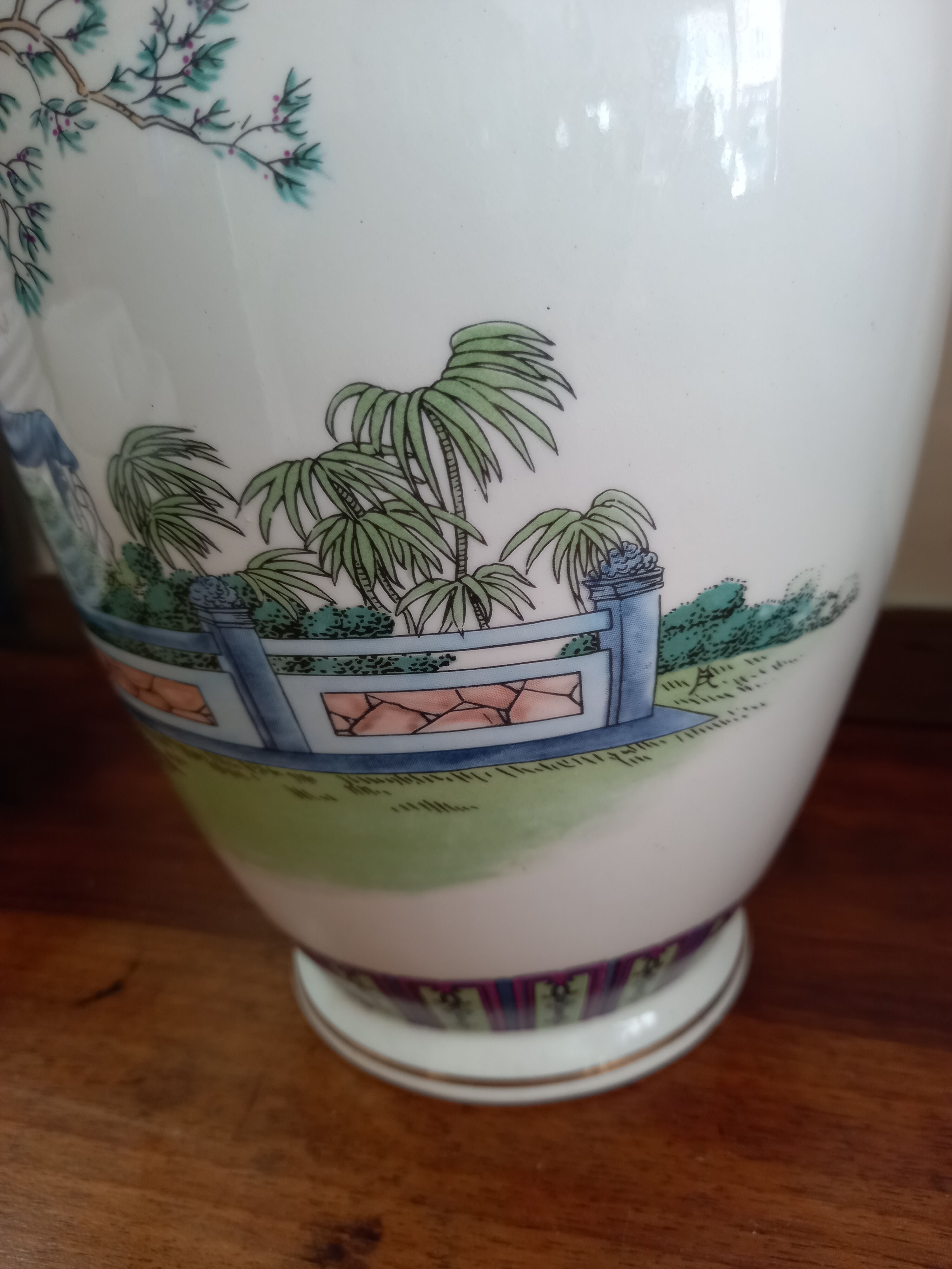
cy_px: 634
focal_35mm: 25
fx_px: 917
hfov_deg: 54.9
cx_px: 476
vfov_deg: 69.4
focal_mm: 4.6
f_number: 2
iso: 200
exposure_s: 1/33.3
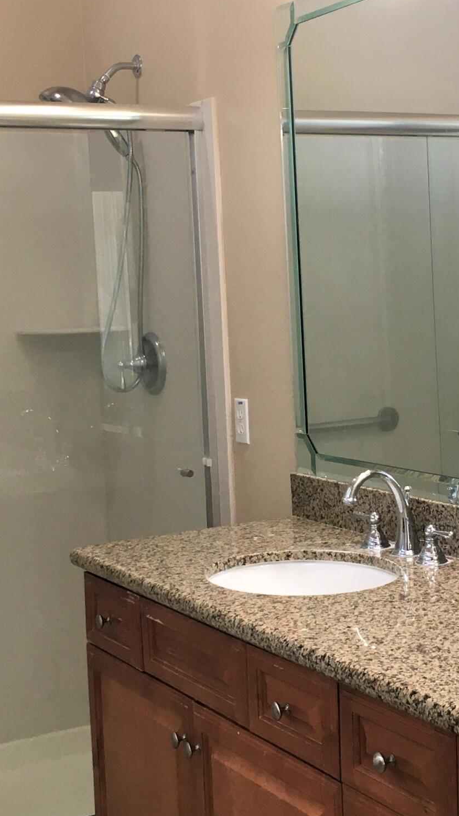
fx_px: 1385
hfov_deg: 18.7
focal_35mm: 64
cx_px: 358
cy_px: 383
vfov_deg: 32.8
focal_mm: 4.15
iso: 25
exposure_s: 1/40
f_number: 2.2
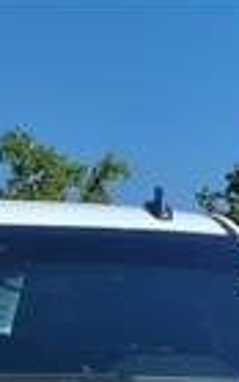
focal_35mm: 132
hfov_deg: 9.9
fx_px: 1374
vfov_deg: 14.3
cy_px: 651
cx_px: 14
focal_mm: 3.58
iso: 40
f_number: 1.9
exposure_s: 1/5000
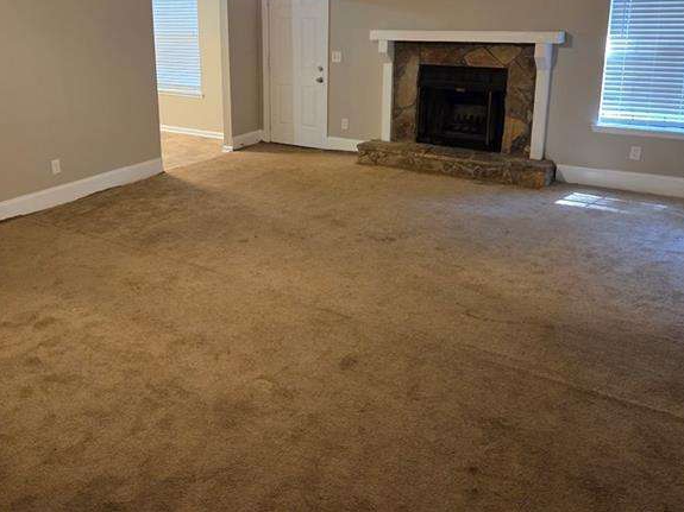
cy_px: 157
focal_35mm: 32
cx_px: 283
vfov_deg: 43.3
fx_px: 632
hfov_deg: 56.5
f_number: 1.8
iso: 640
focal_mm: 5.4
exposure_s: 1/120
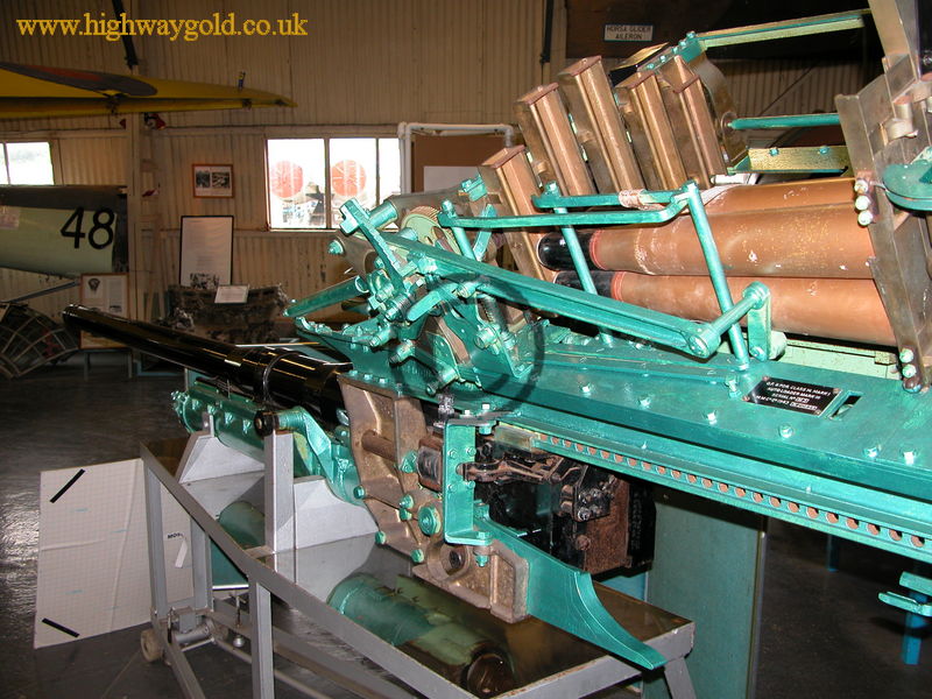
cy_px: 350
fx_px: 942
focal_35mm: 35
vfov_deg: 40.7
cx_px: 466
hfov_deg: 52.6
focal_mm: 8.9
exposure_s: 1/60
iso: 100
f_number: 2.8
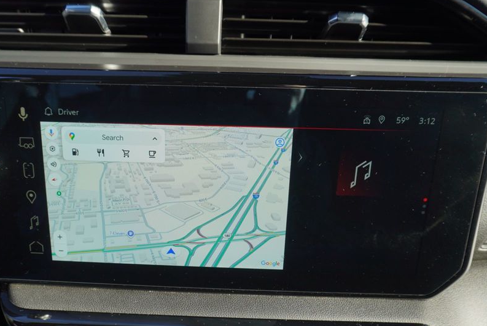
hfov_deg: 60.0
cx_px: 208
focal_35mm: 31
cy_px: 204
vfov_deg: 42.1
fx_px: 420
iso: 100
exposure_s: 1/100
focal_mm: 16
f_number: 5
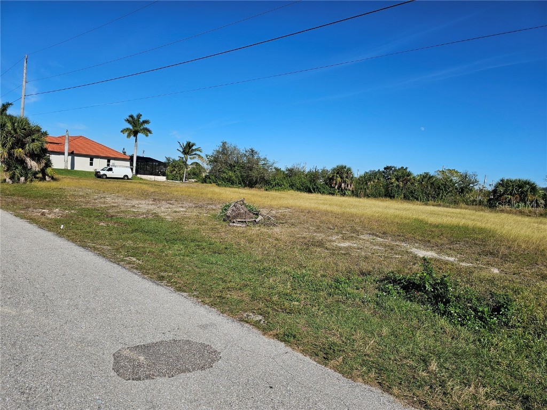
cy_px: 205
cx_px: 274
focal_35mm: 23
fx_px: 363
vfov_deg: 58.9
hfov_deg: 73.9
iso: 12
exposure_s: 1/1728
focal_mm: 6.3
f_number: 1.7
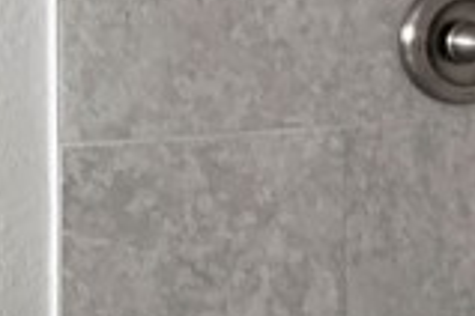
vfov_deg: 10.3
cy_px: 358
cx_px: 478
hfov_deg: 15.4
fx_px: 1728
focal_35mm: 131
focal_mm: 4.25
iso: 160
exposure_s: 1/60
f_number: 1.8
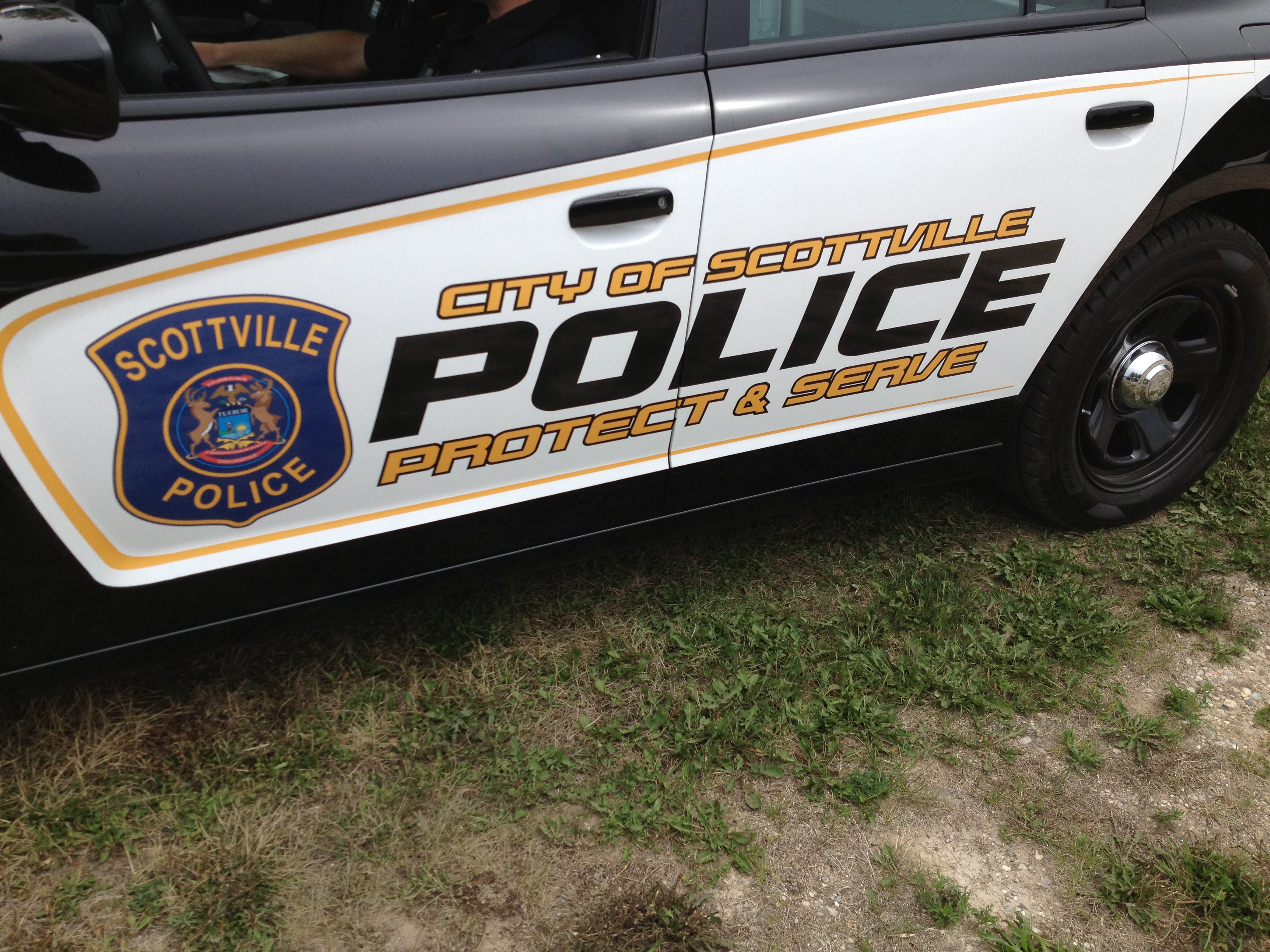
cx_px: 635
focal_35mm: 35
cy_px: 476
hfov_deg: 52.6
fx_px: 1284
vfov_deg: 40.7
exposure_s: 1/1082
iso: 50
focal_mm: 4.28
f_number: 2.4
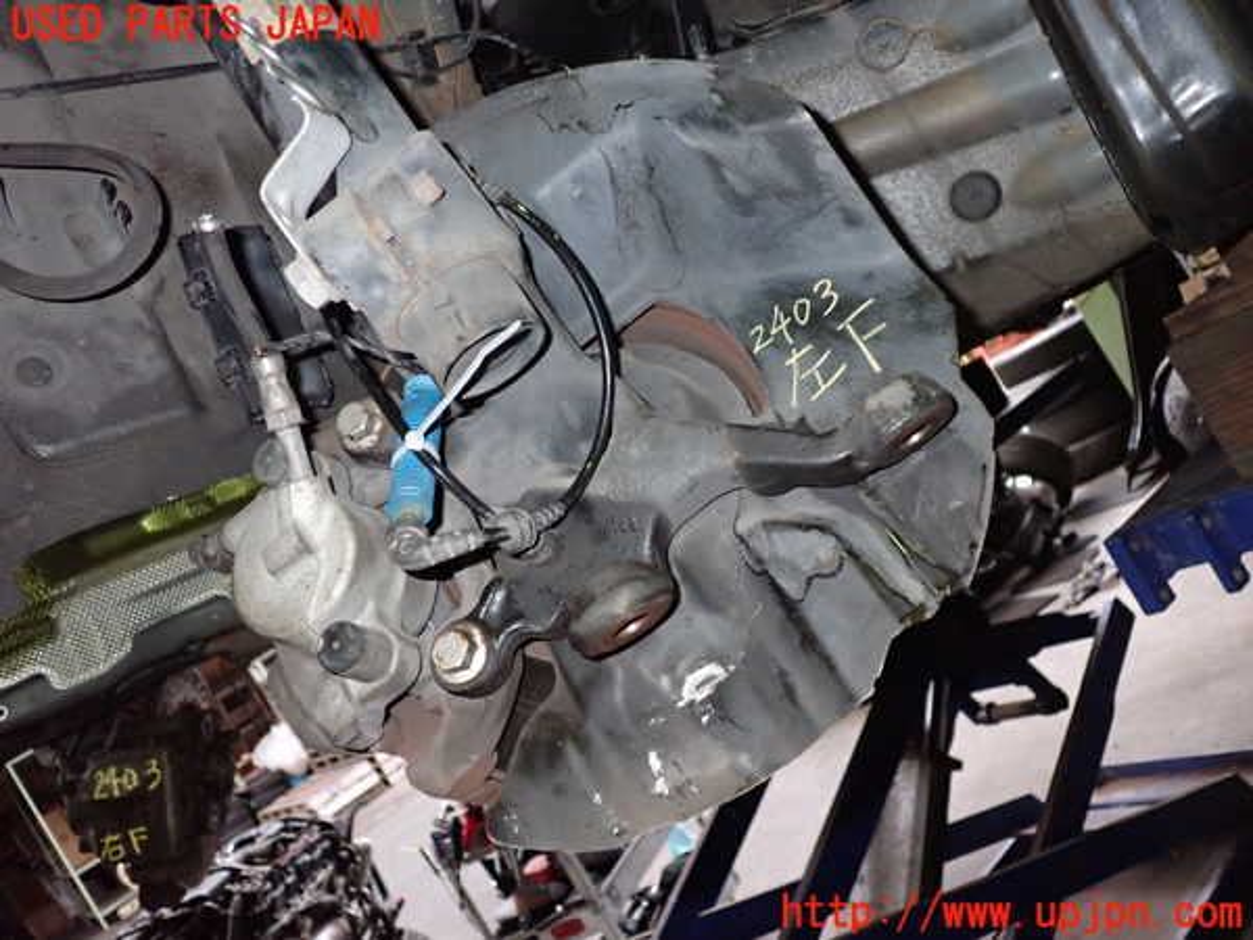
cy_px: 470
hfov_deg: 60.0
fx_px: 1086
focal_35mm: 30
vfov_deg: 46.8
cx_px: 626
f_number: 6.3
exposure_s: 1/30
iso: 800
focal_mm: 5.4
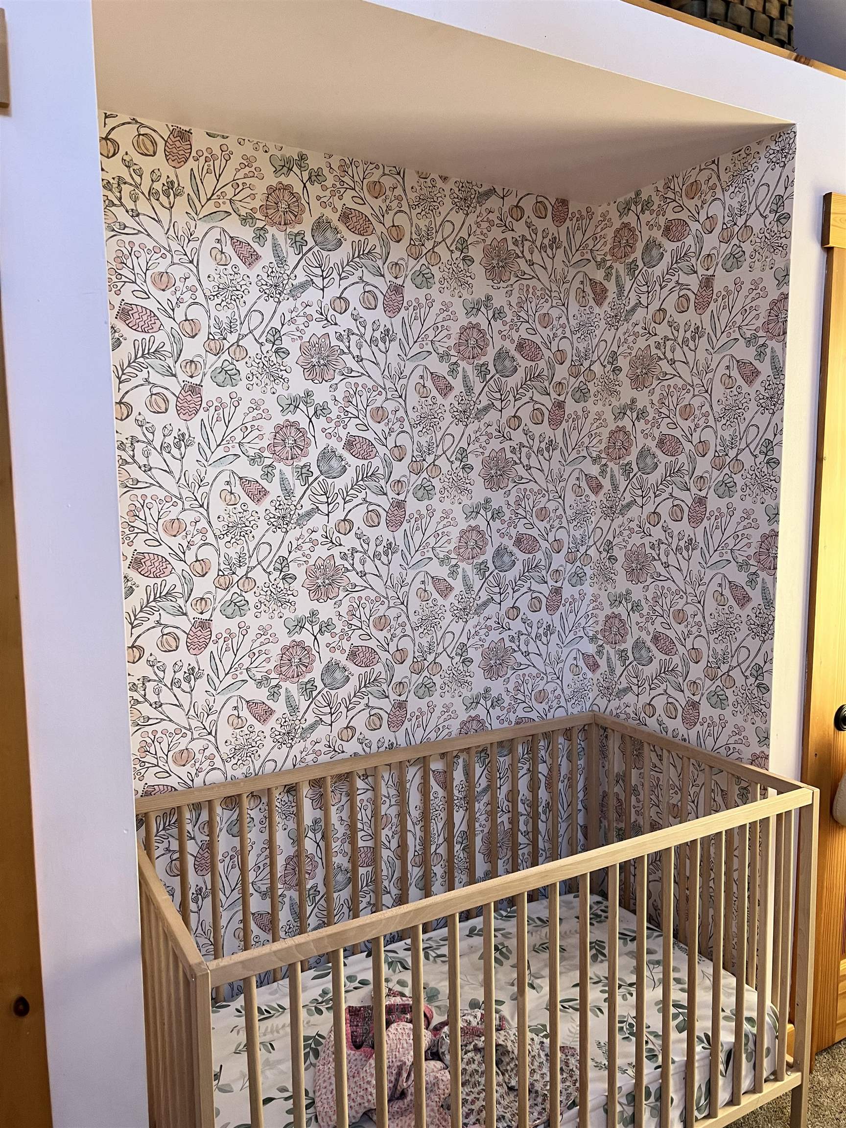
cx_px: 423
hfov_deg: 53.1
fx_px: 847
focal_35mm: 26
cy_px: 564
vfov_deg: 67.3
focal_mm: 5.7
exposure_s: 1/72
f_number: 1.5
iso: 125
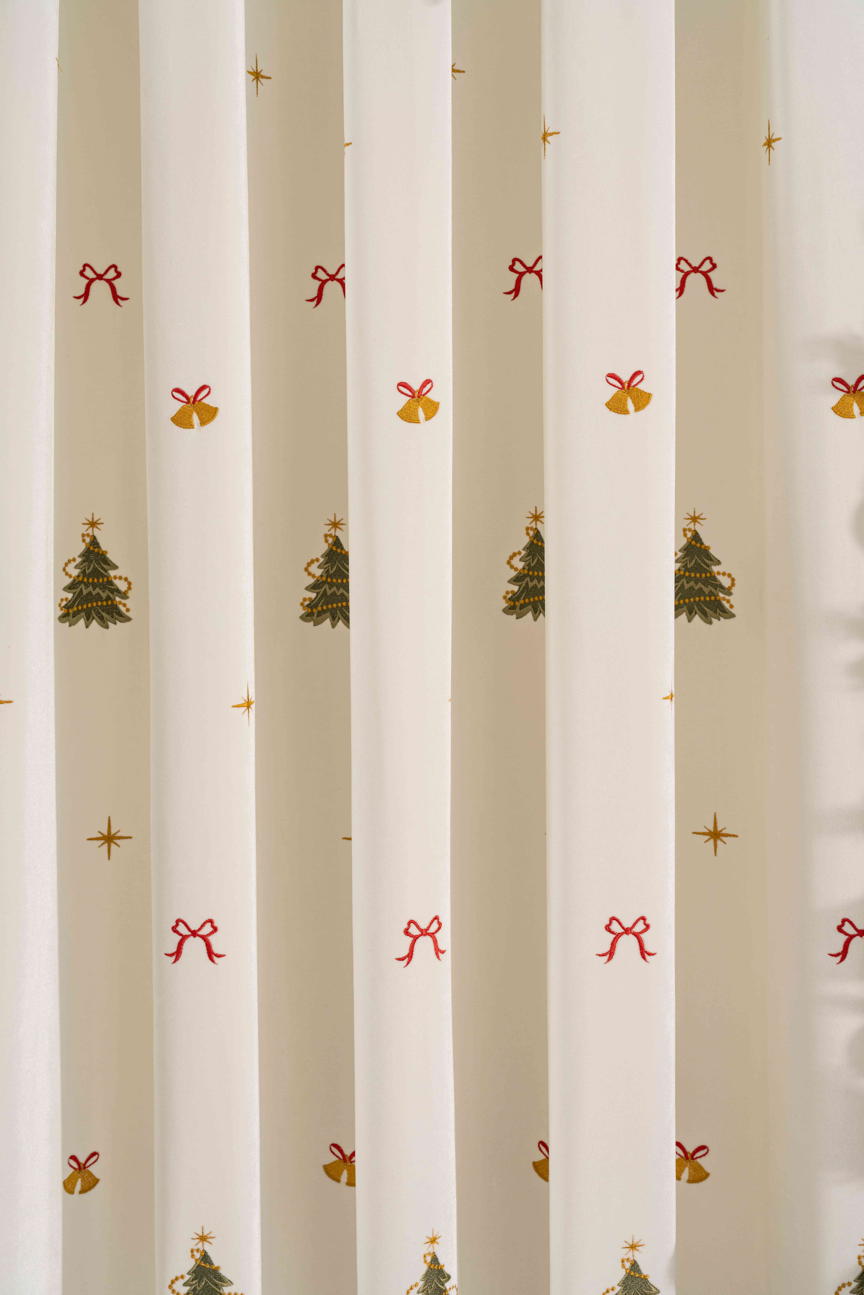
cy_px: 648
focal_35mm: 50
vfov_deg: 39.6
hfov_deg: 27.0
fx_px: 1800
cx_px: 432
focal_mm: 50
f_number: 6.3
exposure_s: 1/160
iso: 100
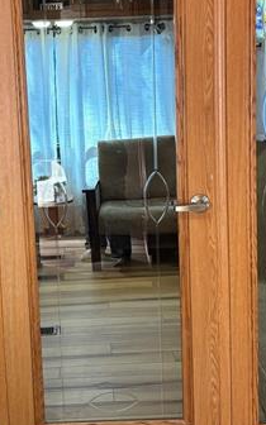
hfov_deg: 20.6
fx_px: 731
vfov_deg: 32.4
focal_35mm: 63
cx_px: 111
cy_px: 176
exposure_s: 1/60
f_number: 1.6
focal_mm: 5.96
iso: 160
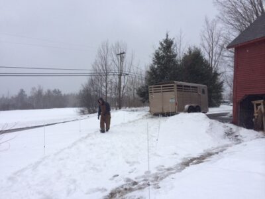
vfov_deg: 46.8
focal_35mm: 30
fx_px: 230
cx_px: 132
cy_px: 100
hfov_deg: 60.0
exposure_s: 1/1953
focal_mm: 4.12
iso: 32
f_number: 2.2
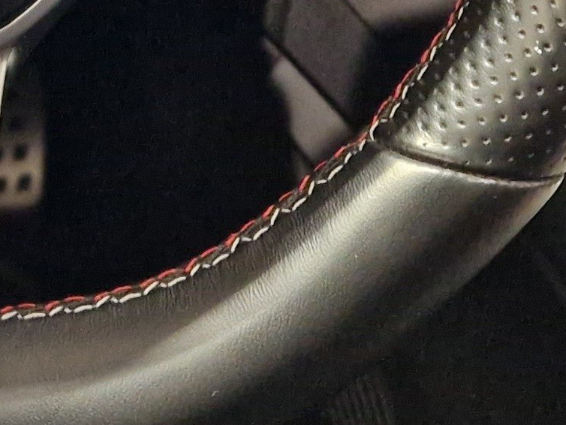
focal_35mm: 122
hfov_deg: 15.3
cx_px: -188
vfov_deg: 11.2
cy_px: -381
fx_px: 1995
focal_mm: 5.4
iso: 1000
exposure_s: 1/100
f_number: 1.8
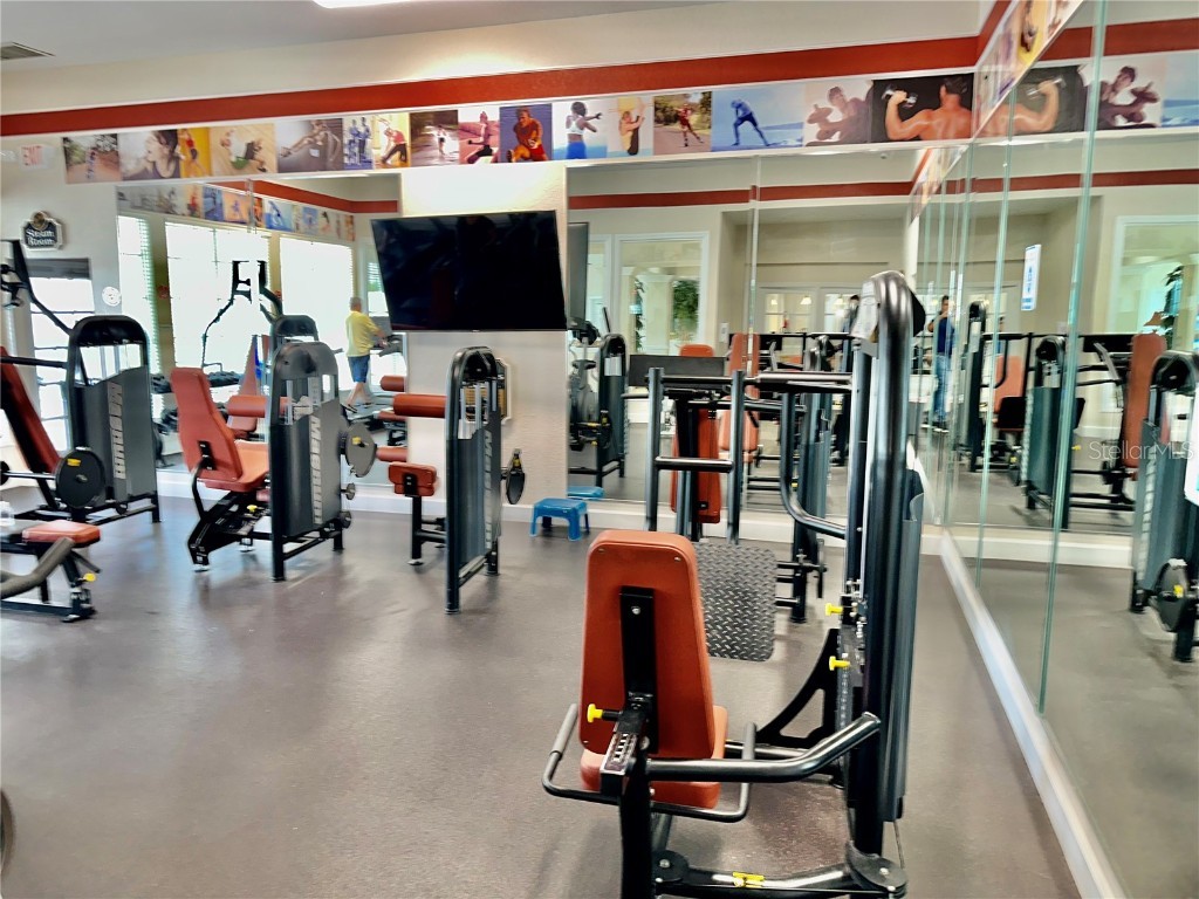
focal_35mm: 24
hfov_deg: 71.6
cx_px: 600
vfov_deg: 56.8
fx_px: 831
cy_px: 450
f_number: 1.78
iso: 50
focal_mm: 6.86
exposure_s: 1/25
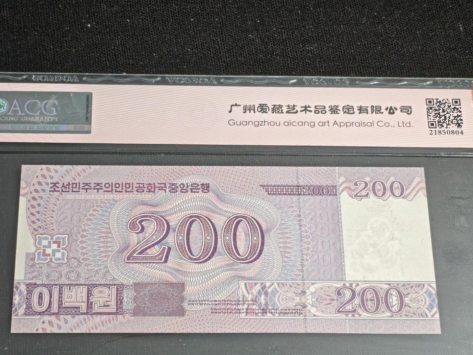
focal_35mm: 98
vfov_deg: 15.1
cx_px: 236
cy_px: 178
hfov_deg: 20.0
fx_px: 1339
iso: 50
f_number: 1.5
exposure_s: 1/280
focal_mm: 4.94
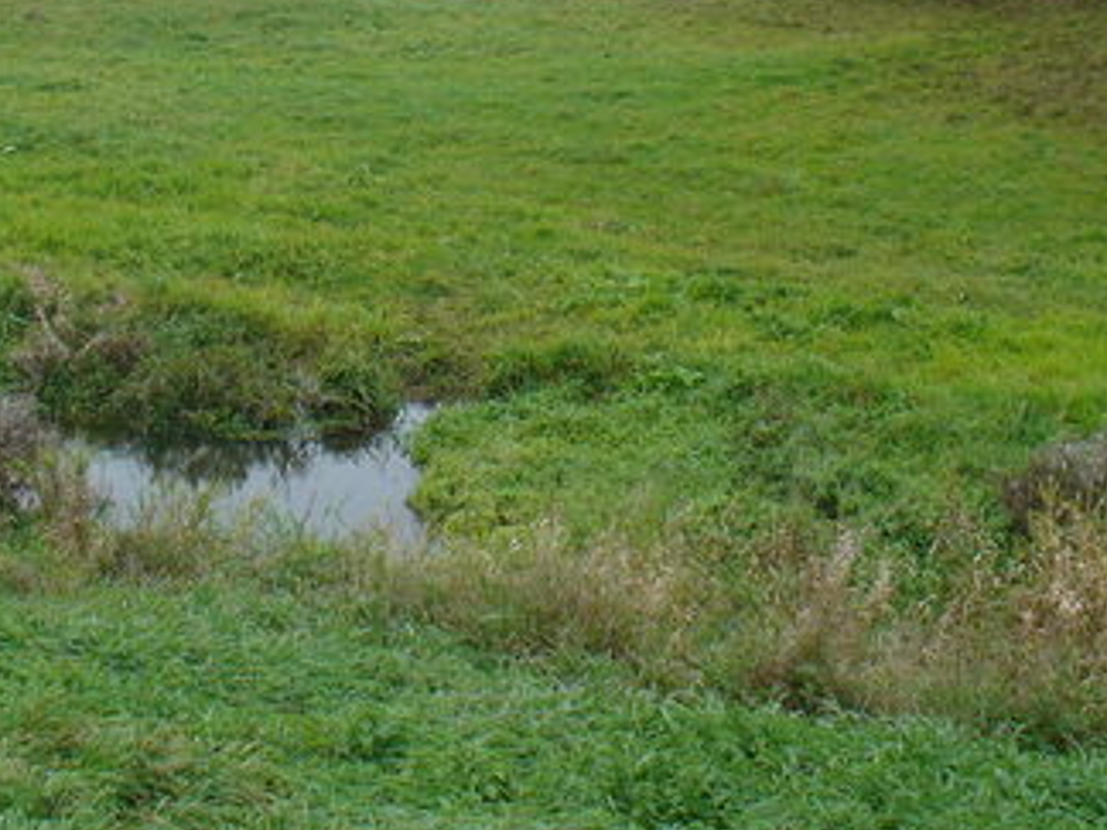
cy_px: 154
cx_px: 446
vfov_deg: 21.6
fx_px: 2143
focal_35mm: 67
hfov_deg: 28.9
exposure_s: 1/160
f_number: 2.8
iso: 64
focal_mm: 6.1
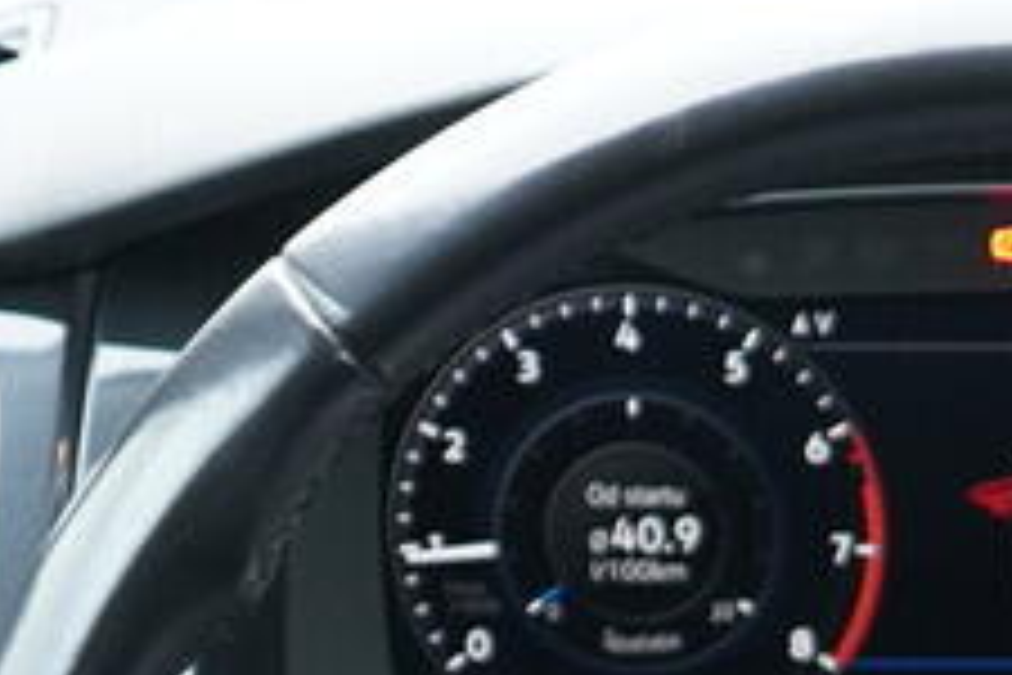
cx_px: 1097
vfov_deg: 8.1
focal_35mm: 164
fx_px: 4610
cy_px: 1217
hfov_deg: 12.3
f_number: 2.8
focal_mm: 24
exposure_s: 1/40
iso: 640
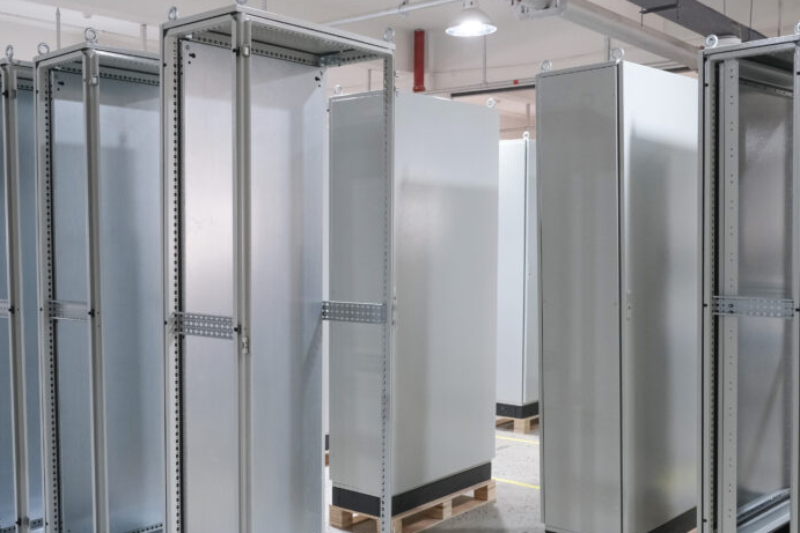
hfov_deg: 47.8
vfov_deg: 33.4
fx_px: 889
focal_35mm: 40
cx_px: 276
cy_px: 287
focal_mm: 18
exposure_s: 1/30
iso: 1600
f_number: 4.5
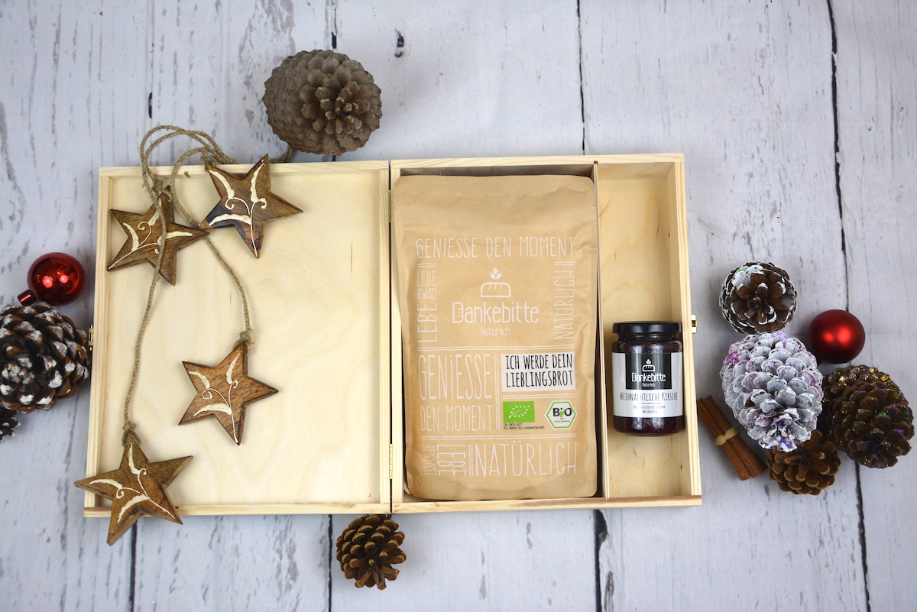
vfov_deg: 26.5
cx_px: 458
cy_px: 306
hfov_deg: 38.9
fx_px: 1299
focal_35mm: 51
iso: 450
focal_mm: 34
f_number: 4.2
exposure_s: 1/60
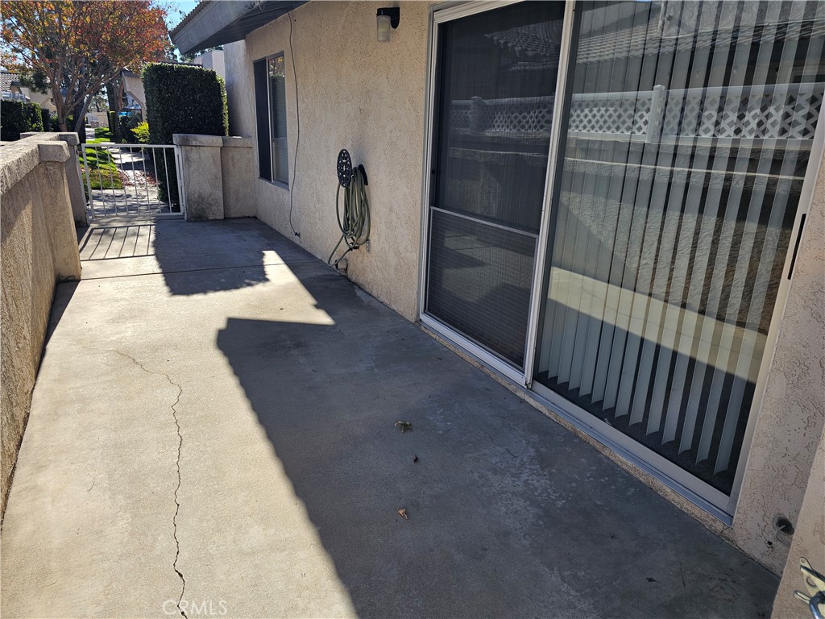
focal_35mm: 23
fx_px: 548
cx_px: 412
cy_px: 310
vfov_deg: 58.9
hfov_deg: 73.9
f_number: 1.7
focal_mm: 6.3
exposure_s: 1/418
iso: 10
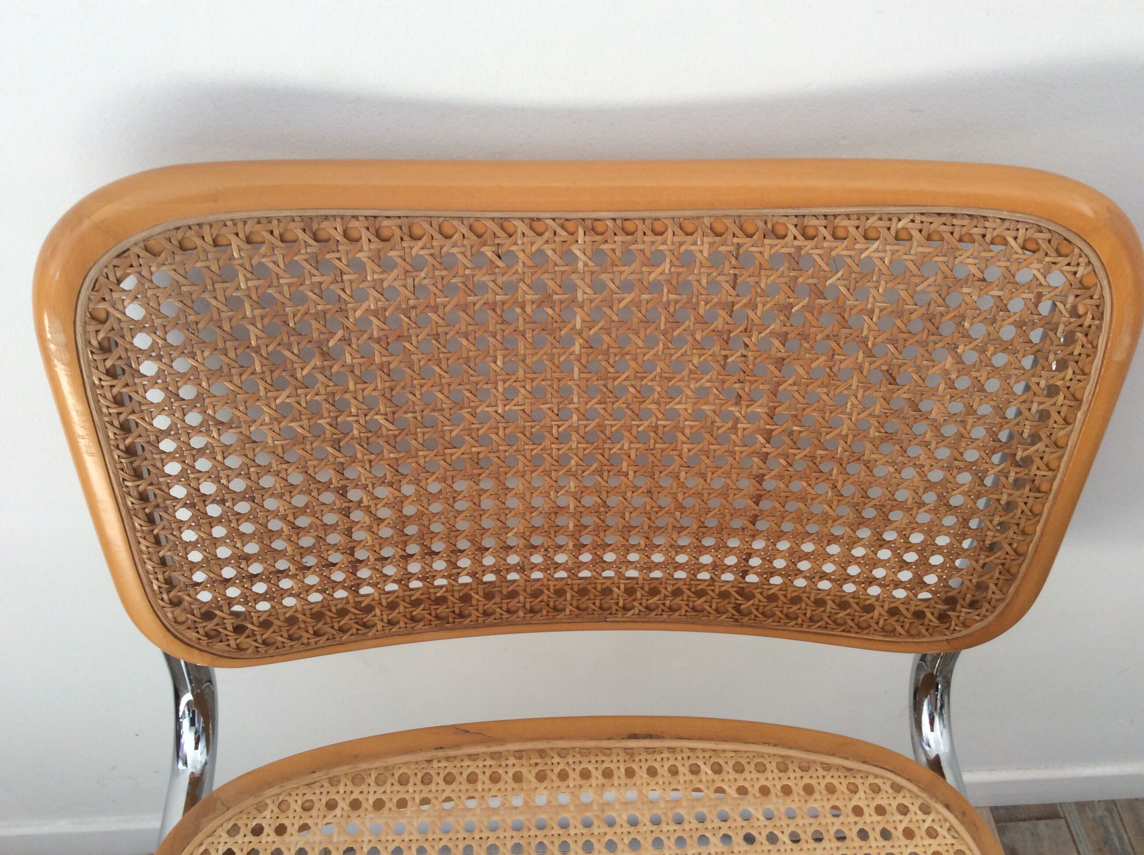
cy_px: 428
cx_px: 572
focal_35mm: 32
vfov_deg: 44.1
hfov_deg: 56.9
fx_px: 1056
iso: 40
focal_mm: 3.3
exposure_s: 1/25
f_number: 2.4
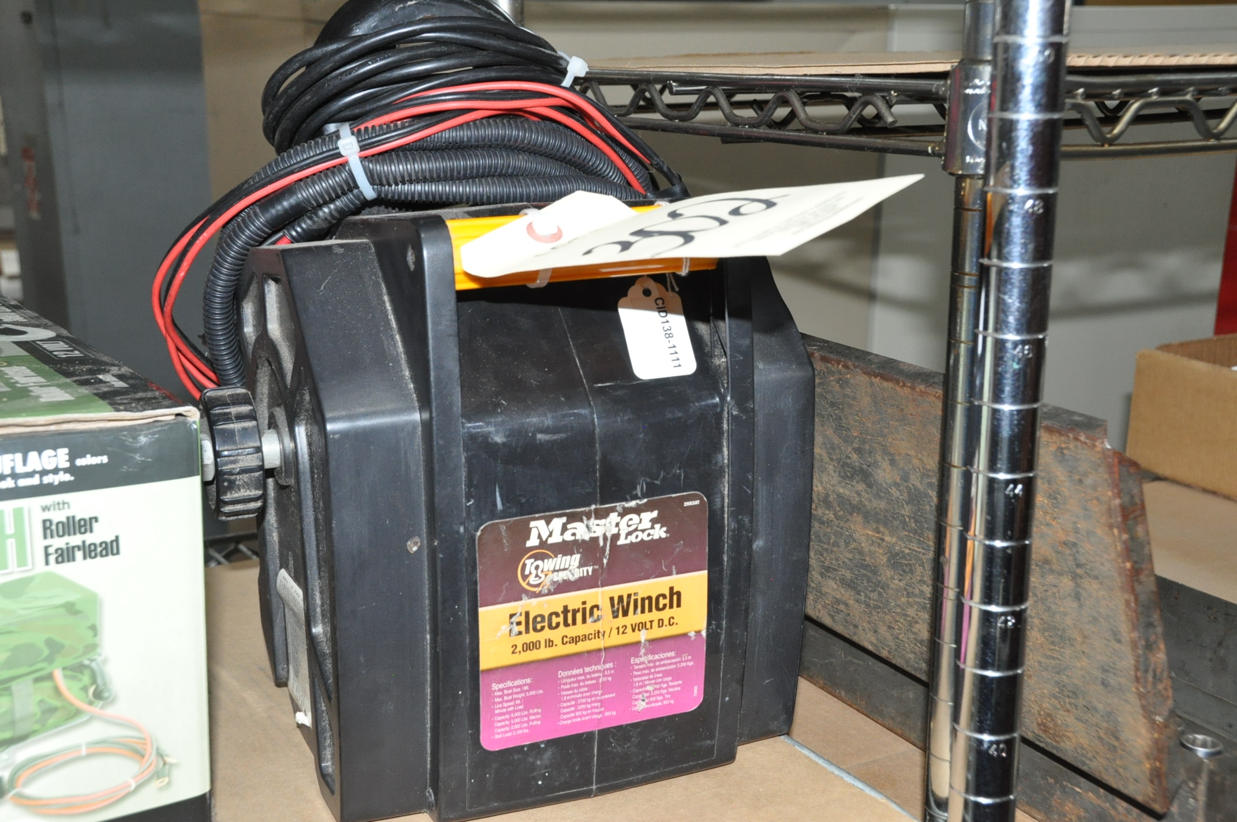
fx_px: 1647
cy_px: 411
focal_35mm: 48
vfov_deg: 28.0
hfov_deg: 41.2
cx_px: 618
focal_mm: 32
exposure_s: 1/60
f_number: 9
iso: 1600
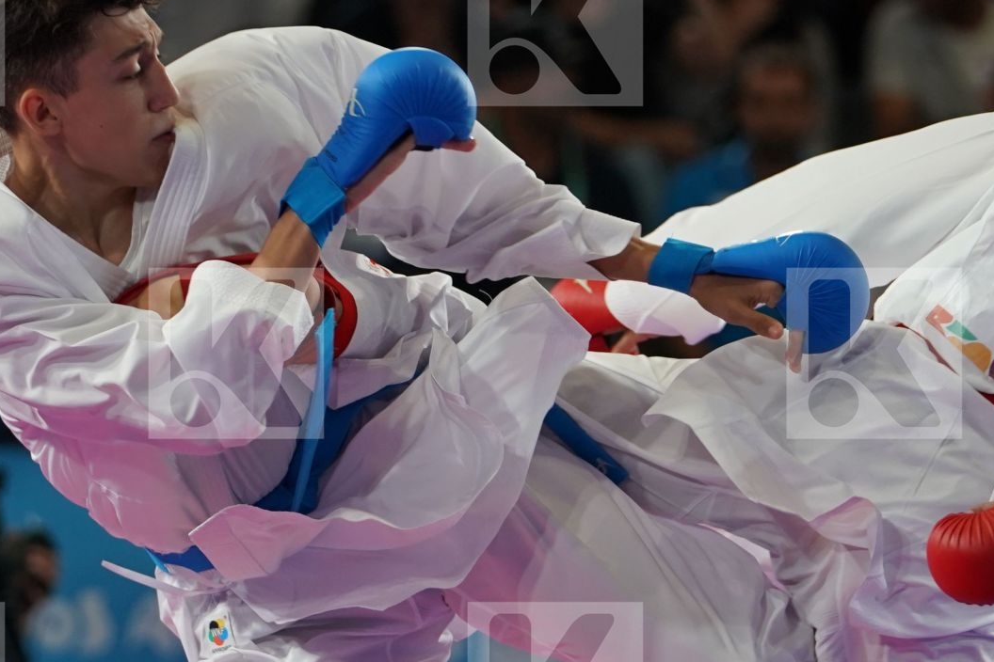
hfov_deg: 5.2
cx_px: 555
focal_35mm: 399
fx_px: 11016
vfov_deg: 3.4
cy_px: 354
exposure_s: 1/1000
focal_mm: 156
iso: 1000
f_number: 2.8
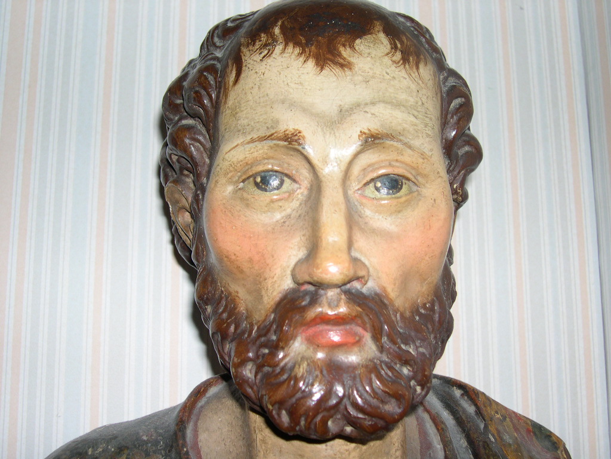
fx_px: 741
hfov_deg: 44.8
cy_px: 230
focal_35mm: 42
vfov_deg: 34.3
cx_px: 306
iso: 100
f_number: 2.9
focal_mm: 9
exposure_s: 1/60
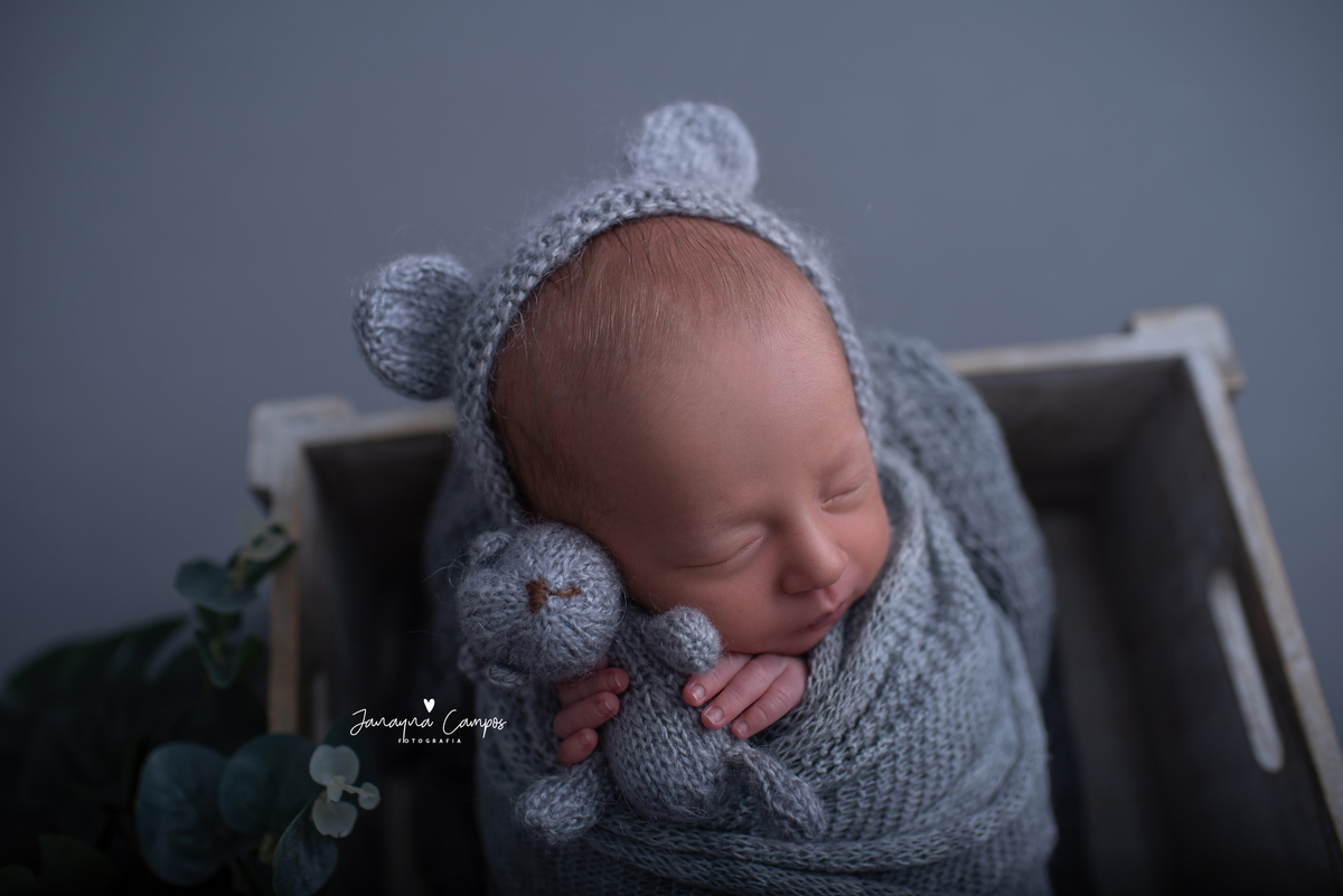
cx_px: 672
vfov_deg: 37.9
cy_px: 448
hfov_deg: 54.4
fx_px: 1306
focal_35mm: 35
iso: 100
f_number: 2.5
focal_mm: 35
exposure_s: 1/200
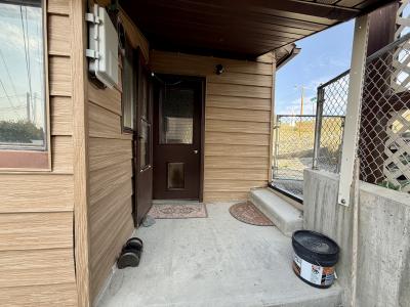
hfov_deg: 102.1
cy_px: 154
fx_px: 166
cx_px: 205
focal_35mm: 14
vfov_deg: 85.7
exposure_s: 1/143
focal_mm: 2.22
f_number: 2.2
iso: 64
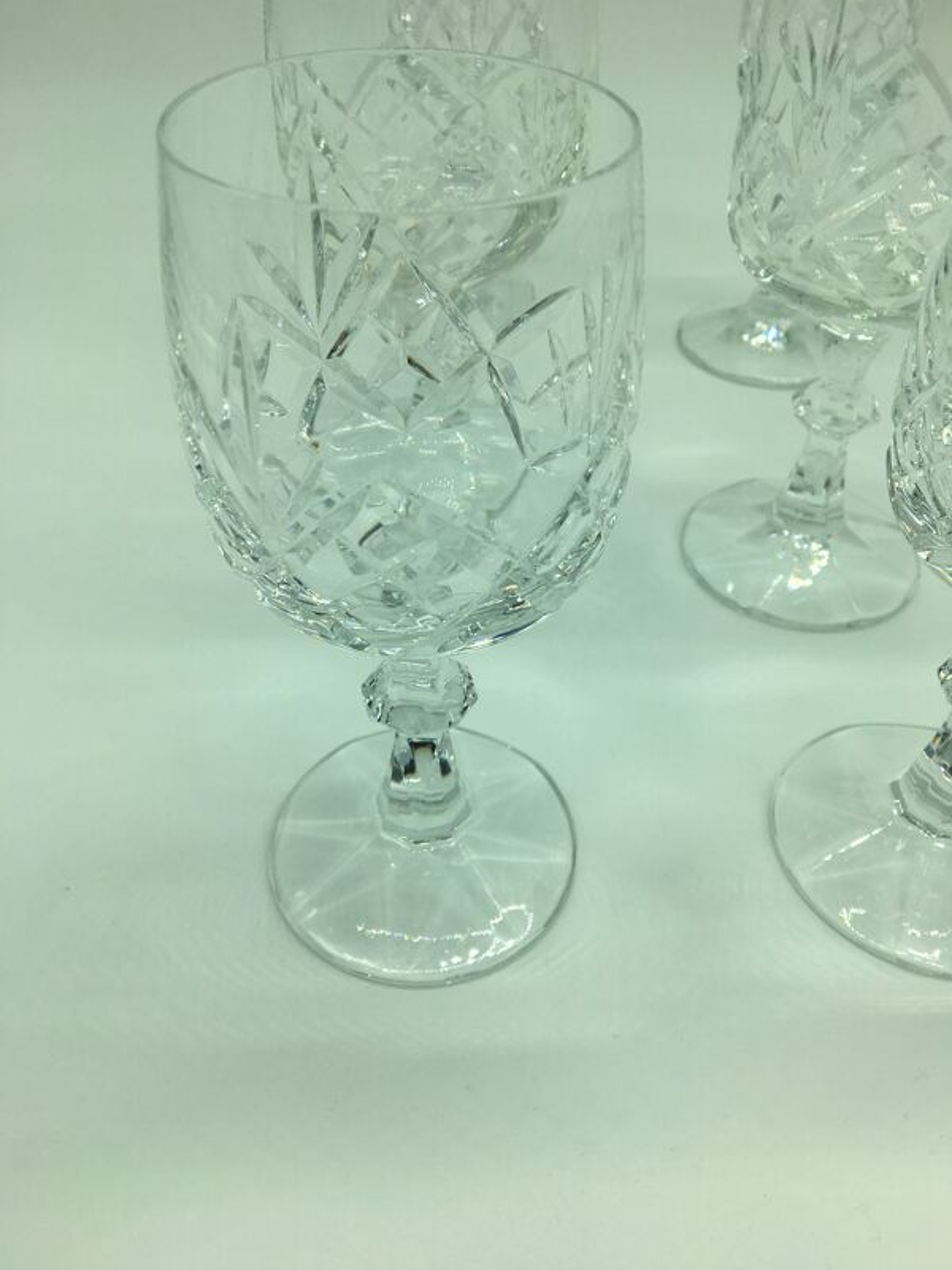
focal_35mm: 29
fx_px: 1063
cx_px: 476
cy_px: 635
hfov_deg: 48.2
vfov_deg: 61.7
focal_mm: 4.15
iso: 25
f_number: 2.2
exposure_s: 1/557
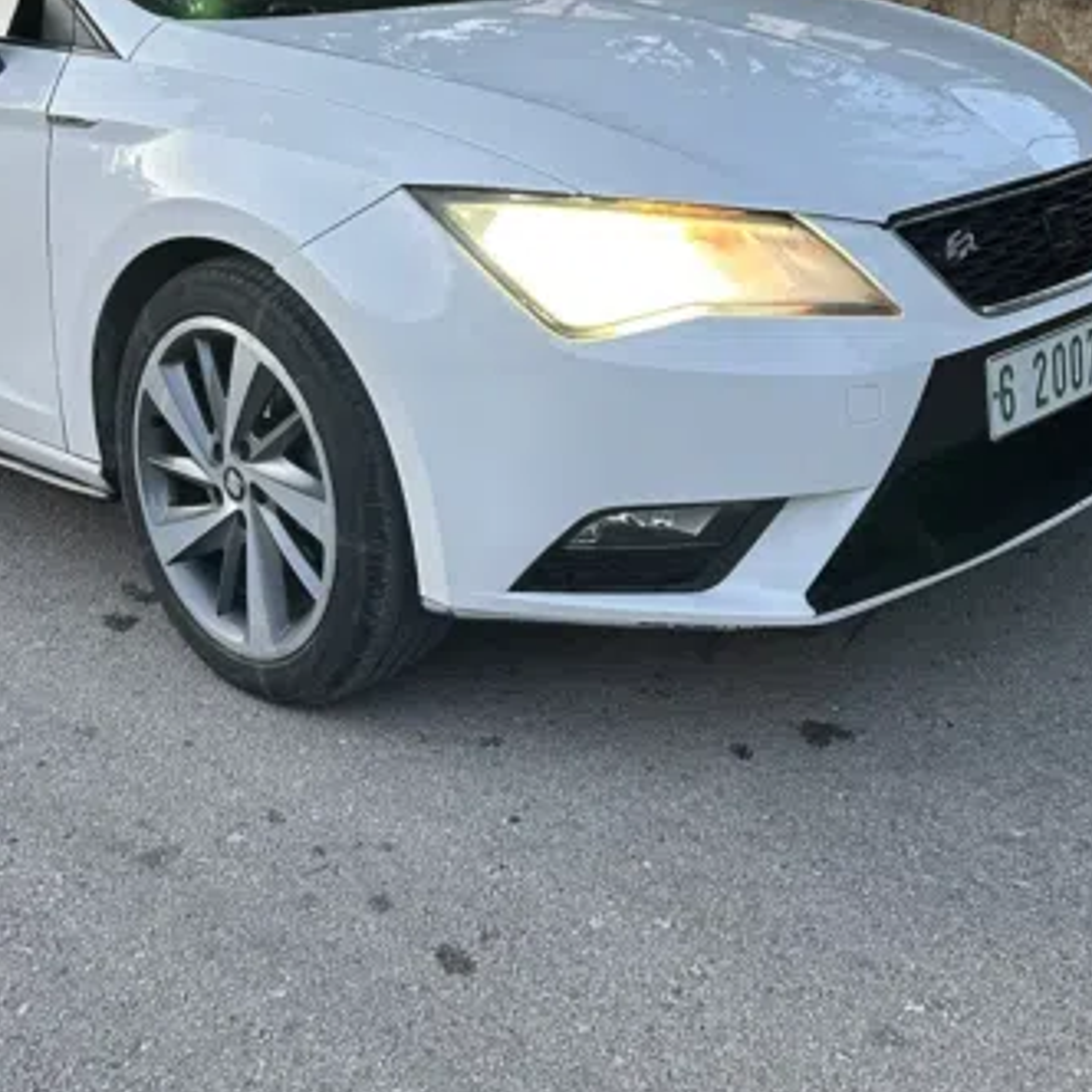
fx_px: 1642
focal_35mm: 46
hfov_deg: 36.4
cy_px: 112
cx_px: 372
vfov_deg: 34.7
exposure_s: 1/50
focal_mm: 6.86
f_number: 1.78
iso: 320
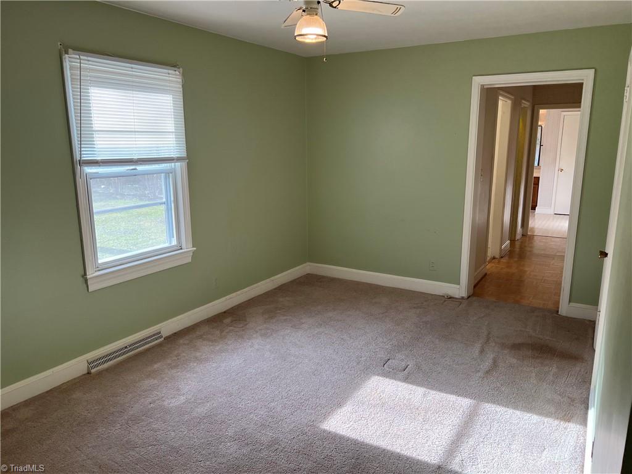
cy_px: 237
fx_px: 475
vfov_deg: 53.1
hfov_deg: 67.3
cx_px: 316
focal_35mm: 26
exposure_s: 1/141
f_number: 1.5
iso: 64
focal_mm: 5.7
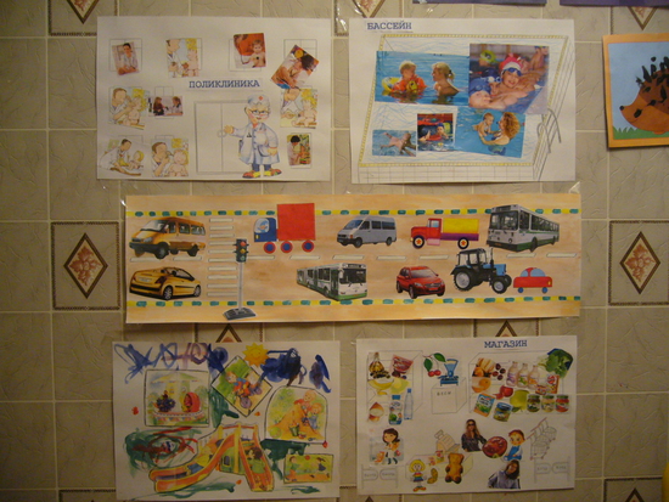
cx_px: 334
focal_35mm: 35
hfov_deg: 52.6
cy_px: 251
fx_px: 677
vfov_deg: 40.7
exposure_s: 1/8
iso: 200
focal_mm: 5.8
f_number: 2.8
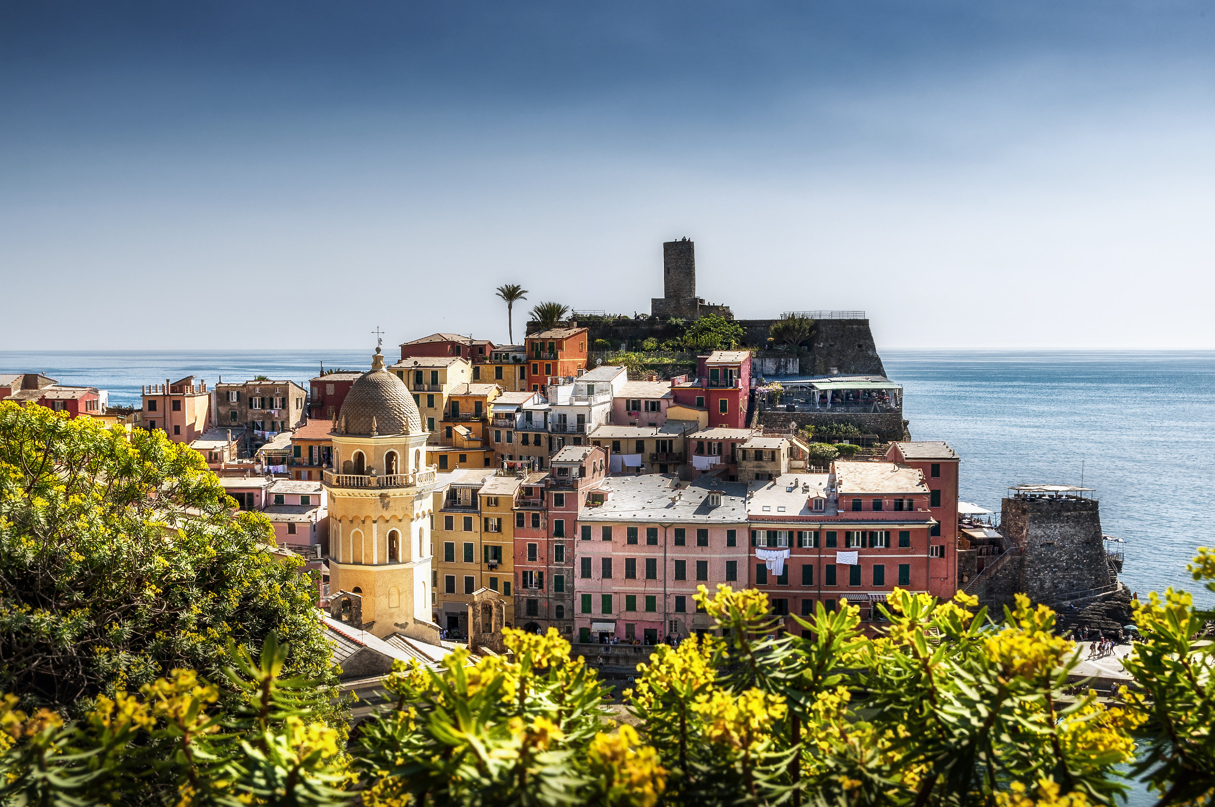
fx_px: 1315
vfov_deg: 34.1
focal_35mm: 39
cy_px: 404
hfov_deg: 49.6
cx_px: 608
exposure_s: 1/400
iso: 200
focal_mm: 26
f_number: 9
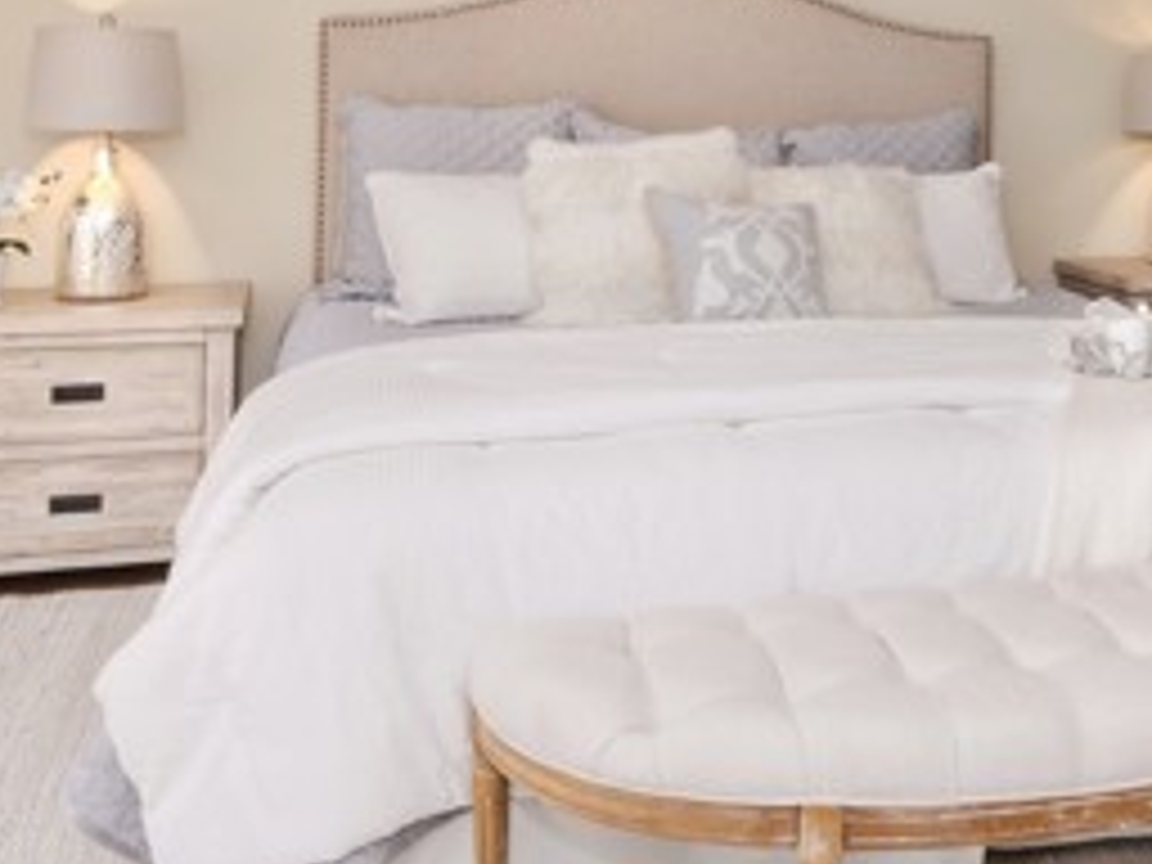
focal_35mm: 40
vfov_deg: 34.0
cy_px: 90
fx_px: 1331
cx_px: 832
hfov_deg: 45.5
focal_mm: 8
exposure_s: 1/60
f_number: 8
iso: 400
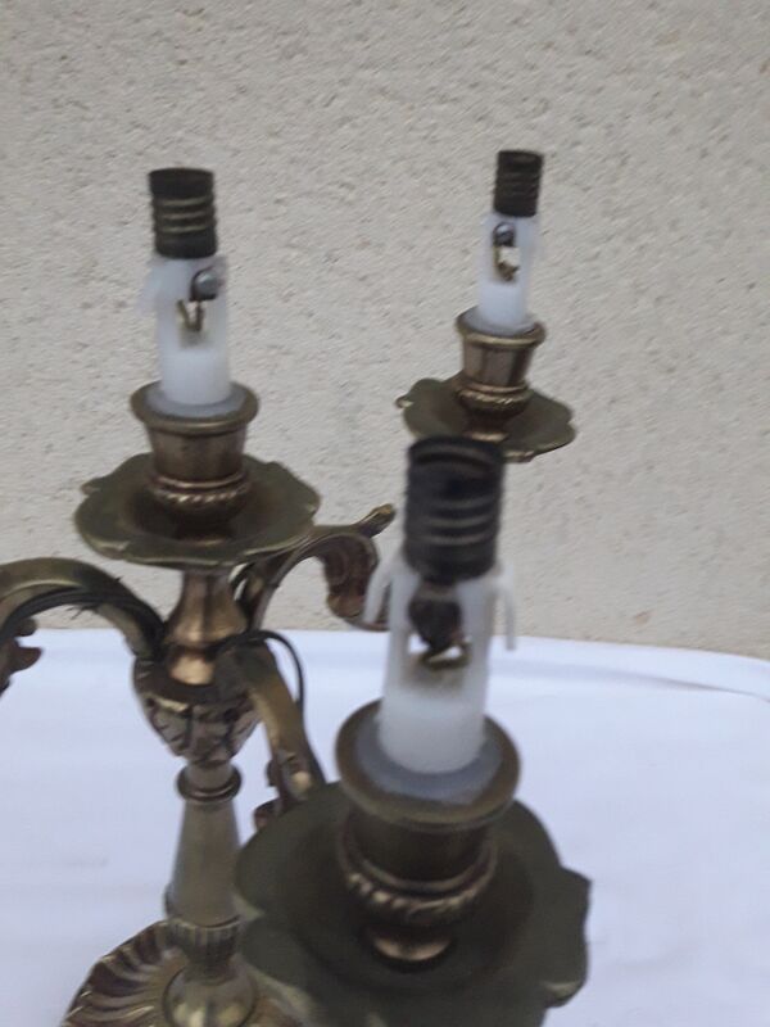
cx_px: 385
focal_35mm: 28
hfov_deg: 49.7
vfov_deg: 63.4
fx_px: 830
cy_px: 514
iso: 250
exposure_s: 1/17
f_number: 1.9
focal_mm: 3.7
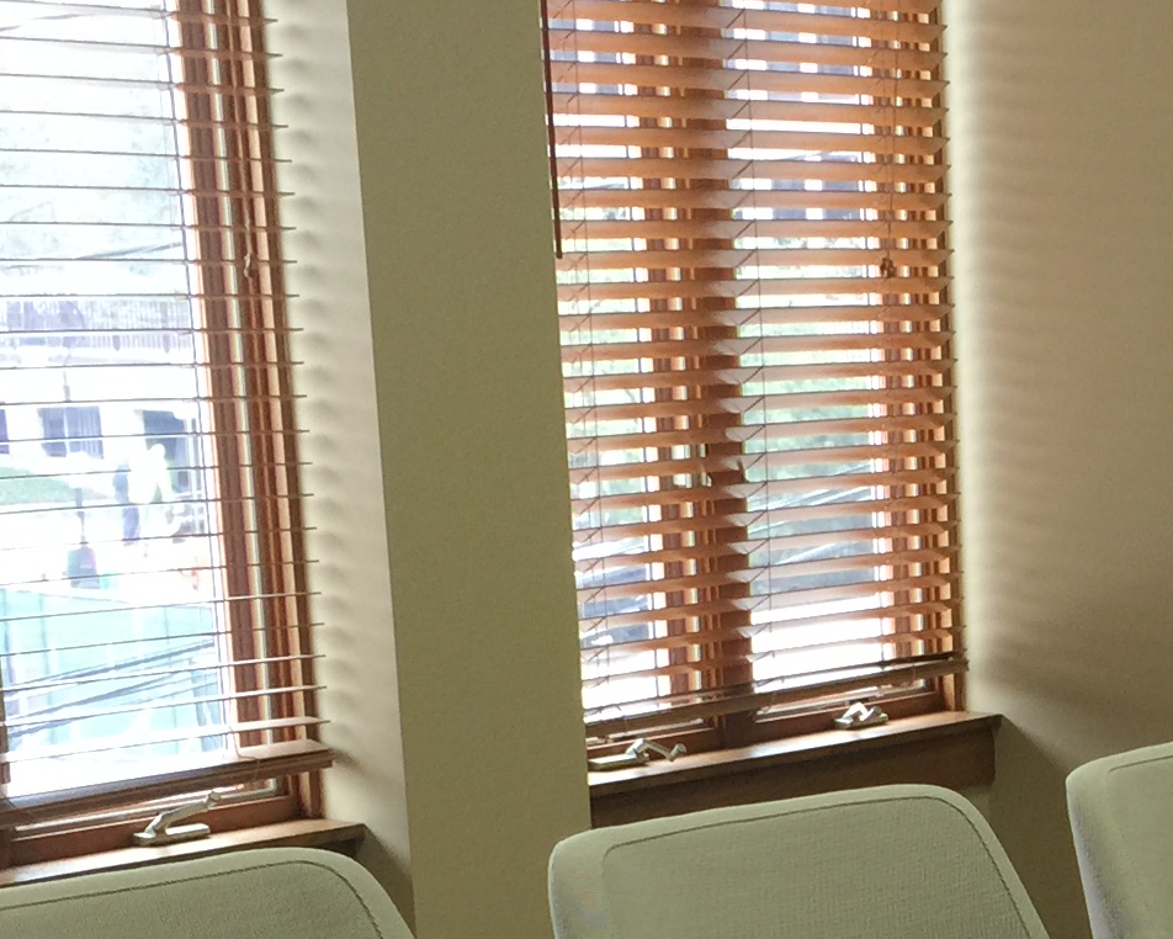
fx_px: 3368
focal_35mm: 97
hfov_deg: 18.8
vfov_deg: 15.6
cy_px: 945
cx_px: 1384
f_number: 2.2
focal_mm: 4.15
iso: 40
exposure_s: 1/30
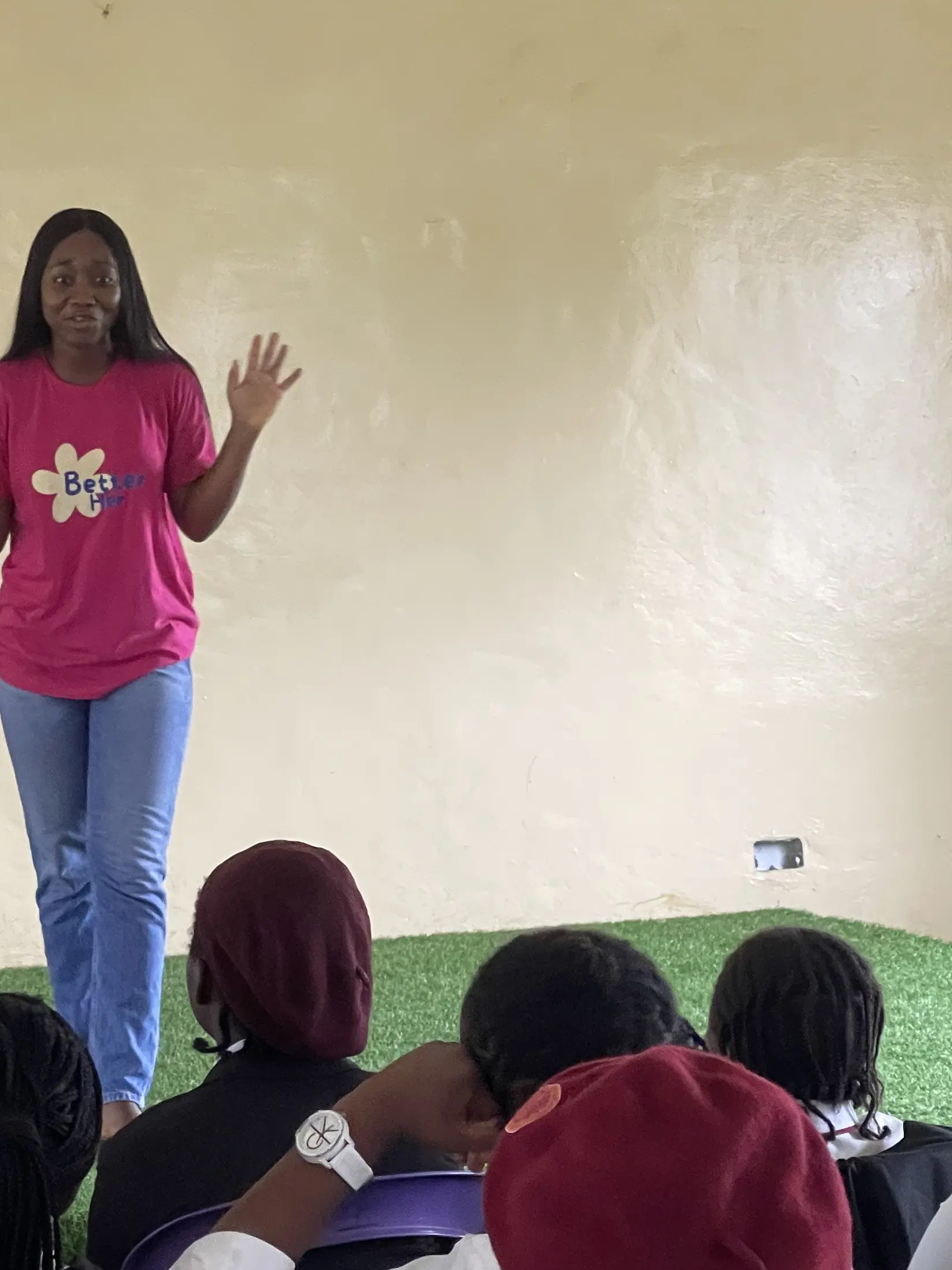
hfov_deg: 12.6
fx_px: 4291
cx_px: 125
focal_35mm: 117
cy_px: 500
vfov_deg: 16.8
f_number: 2.2
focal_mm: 7.5
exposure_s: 1/60
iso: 500
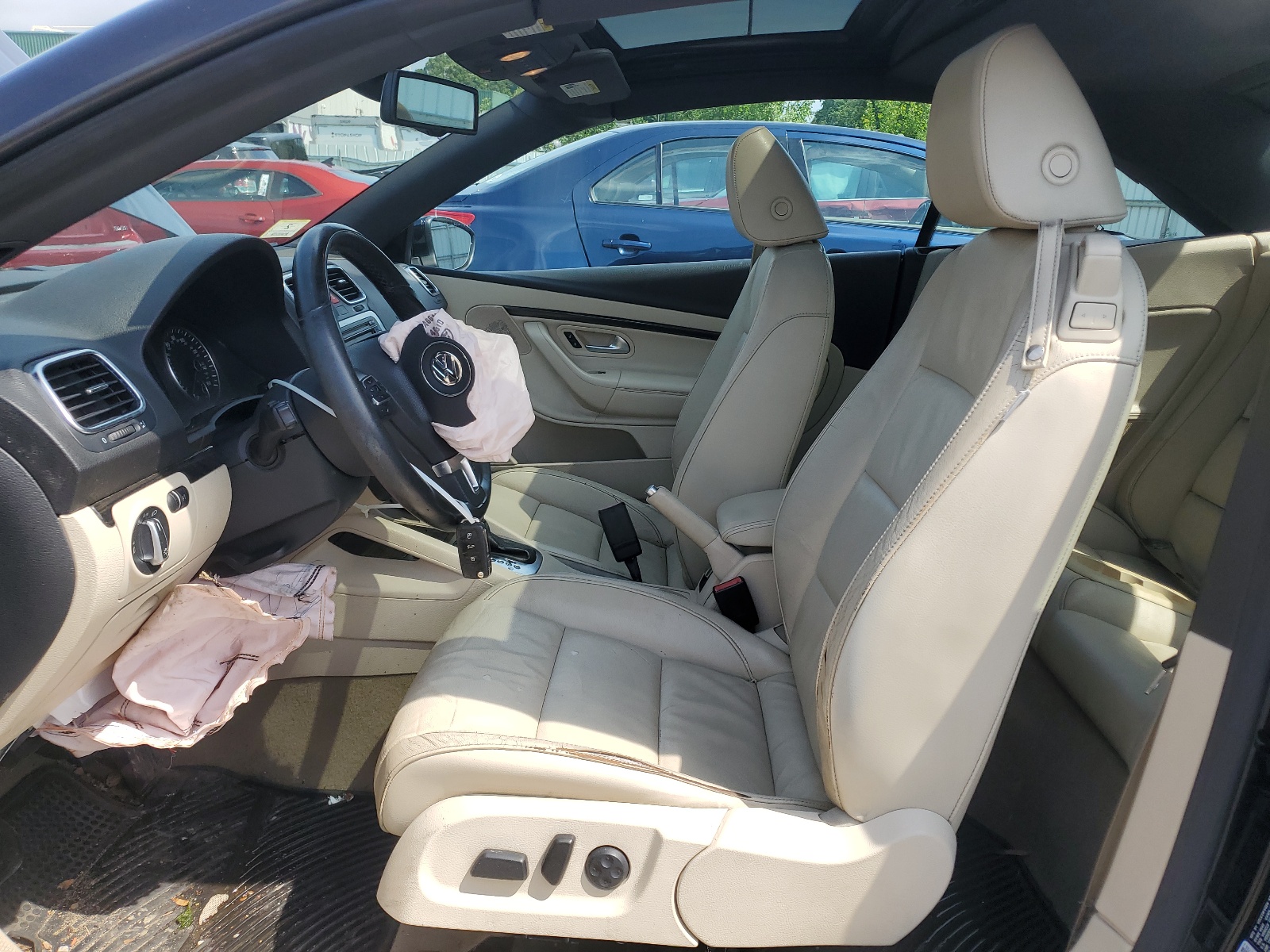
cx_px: 635
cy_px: 476
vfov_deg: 53.1
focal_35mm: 26
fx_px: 954
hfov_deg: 67.3
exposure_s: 1/1429
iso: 50
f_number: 1.5
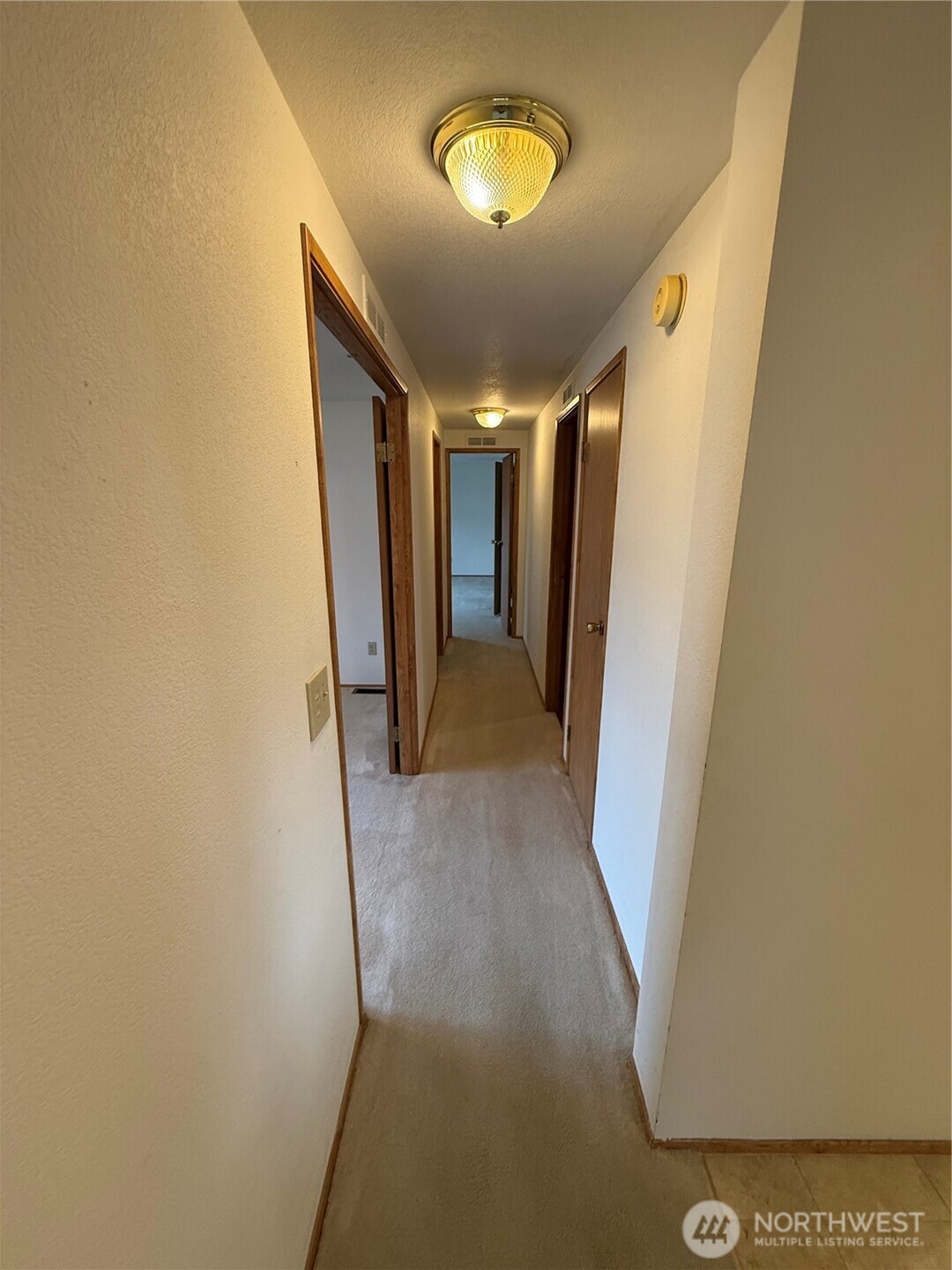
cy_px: 635
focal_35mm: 14
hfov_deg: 85.7
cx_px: 476
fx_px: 513
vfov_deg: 102.1
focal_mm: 2.22
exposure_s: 1/120
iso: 320
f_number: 2.2
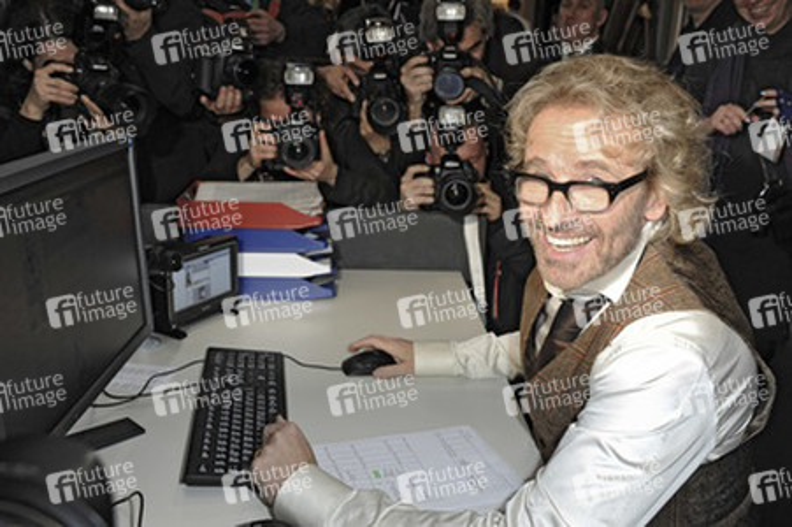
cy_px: 264
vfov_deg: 38.8
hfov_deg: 55.8
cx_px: 396
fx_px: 747
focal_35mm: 34
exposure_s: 1/160
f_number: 7.1
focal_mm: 34
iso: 2500
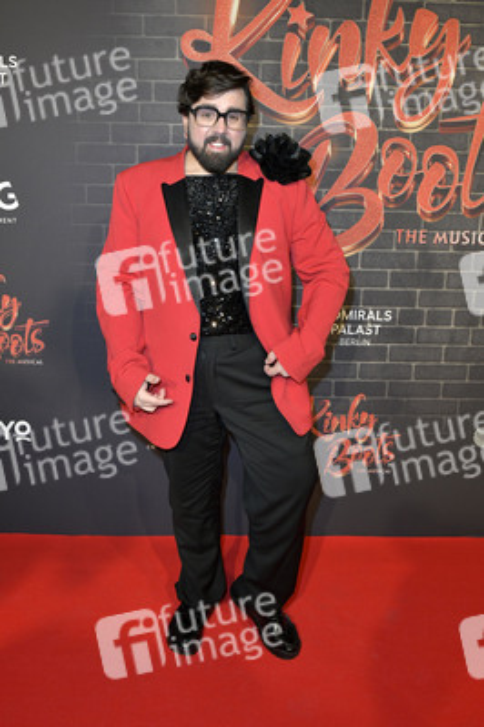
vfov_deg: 63.7
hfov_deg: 44.9
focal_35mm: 29
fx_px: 586
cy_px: 364
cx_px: 242
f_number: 7.1
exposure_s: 1/250
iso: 1600
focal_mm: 29
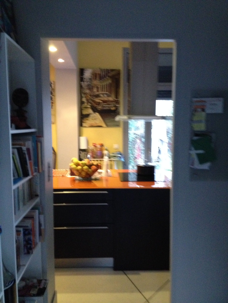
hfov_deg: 40.7
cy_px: 152
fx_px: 307
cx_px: 114
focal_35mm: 35
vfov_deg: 52.6
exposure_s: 1/15
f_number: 2.4
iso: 640
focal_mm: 4.28
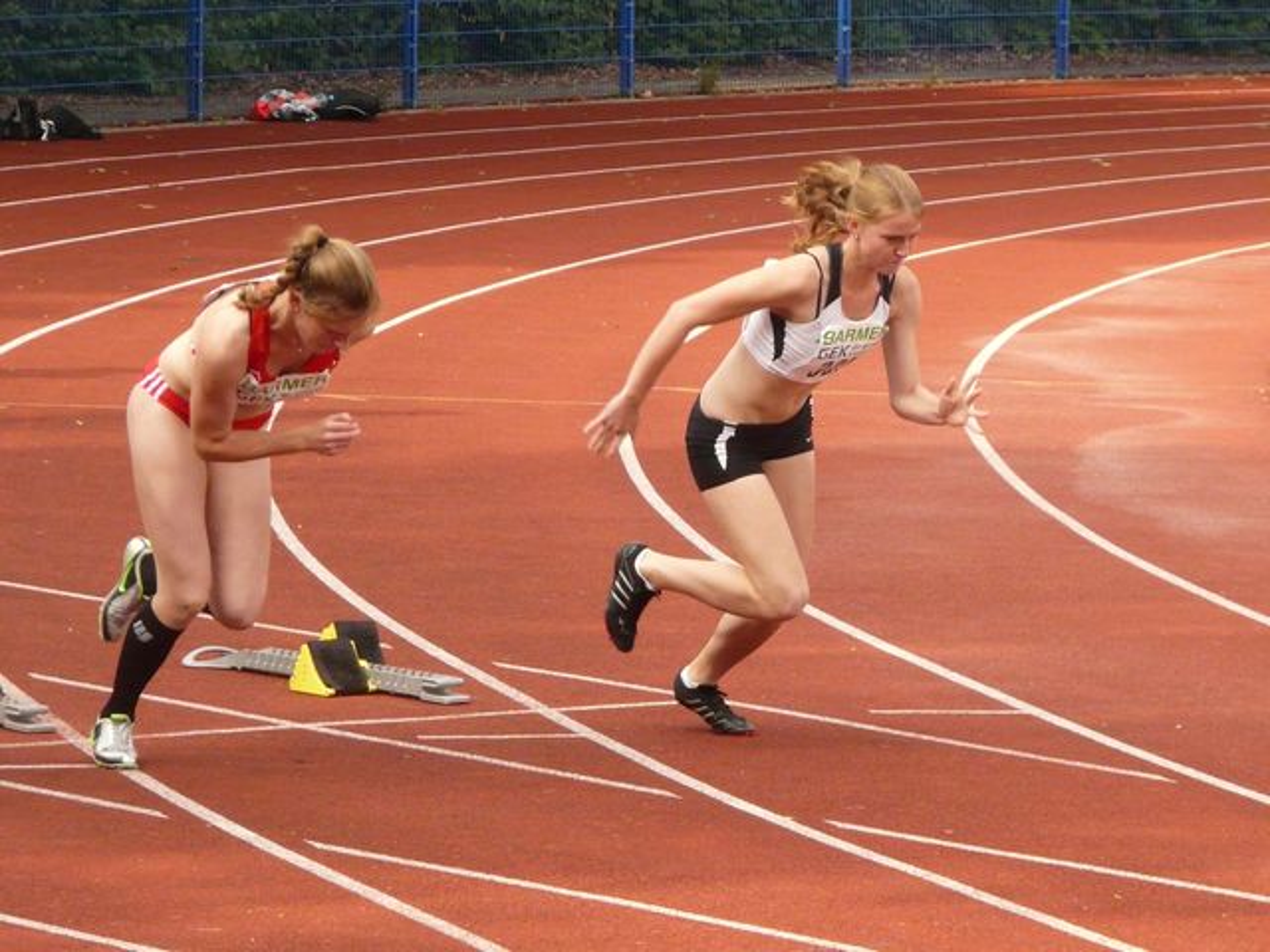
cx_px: 635
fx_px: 7081
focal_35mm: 193
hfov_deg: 10.2
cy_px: 476
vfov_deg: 7.7
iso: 400
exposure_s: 1/800
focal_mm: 31.7
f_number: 3.6
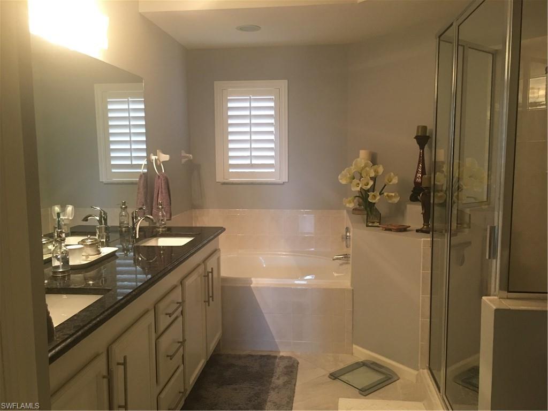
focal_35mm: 29
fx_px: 459
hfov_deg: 61.7
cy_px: 206
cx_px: 274
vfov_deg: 48.2
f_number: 2.2
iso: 100
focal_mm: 4.15
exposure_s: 1/15
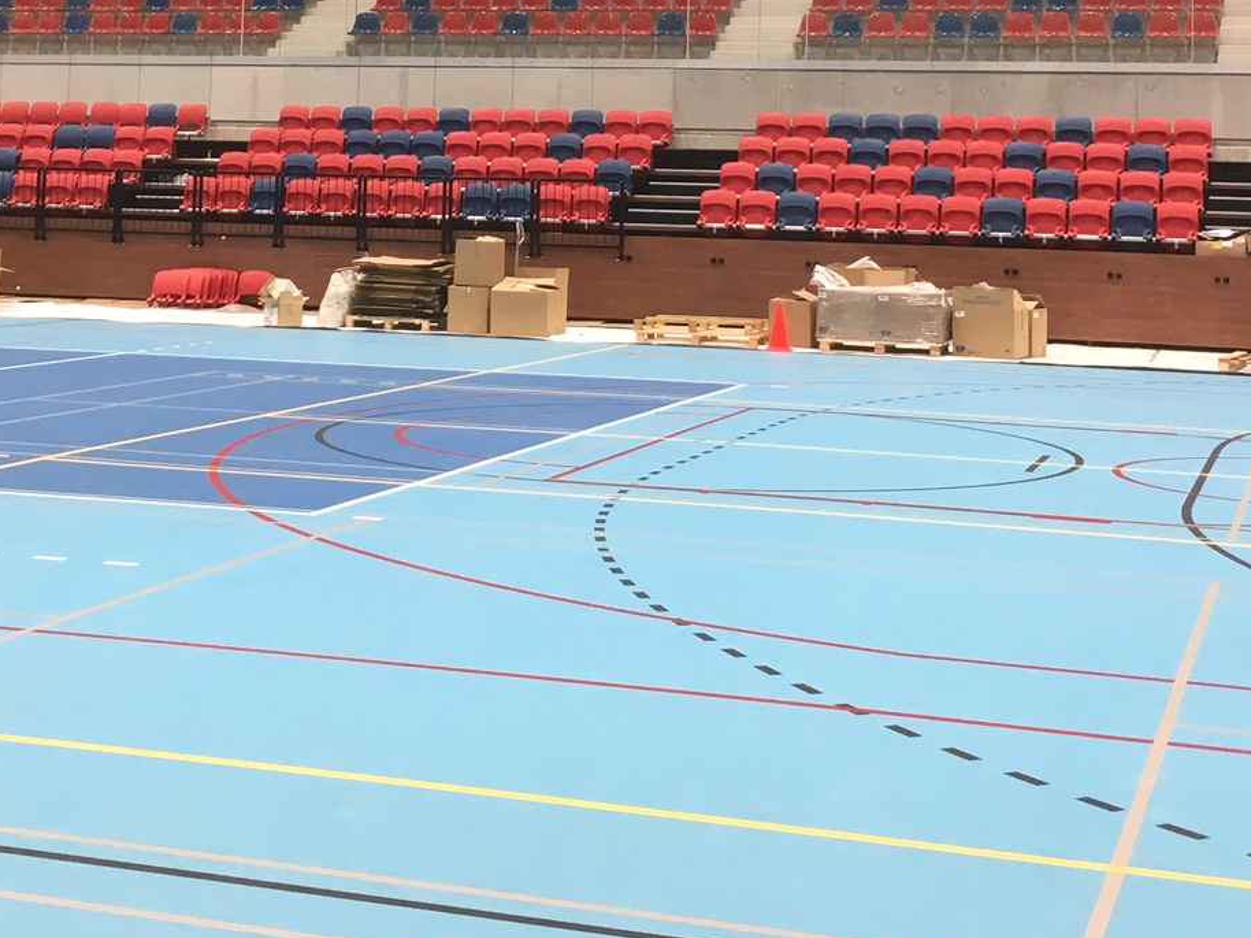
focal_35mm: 64
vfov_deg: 21.9
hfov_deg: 30.2
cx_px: 541
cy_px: -48
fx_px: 2312
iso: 32
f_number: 2.2
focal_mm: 4.15
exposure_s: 1/33
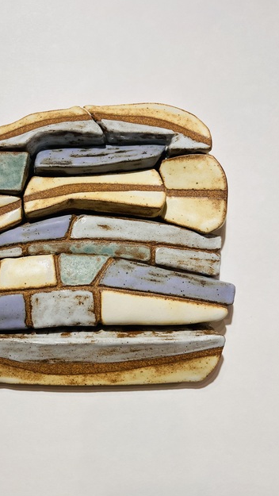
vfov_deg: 66.0
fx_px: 381
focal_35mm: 29
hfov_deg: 39.8
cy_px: 252
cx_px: 94
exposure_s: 1/120
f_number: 1.6
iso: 100
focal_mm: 5.1
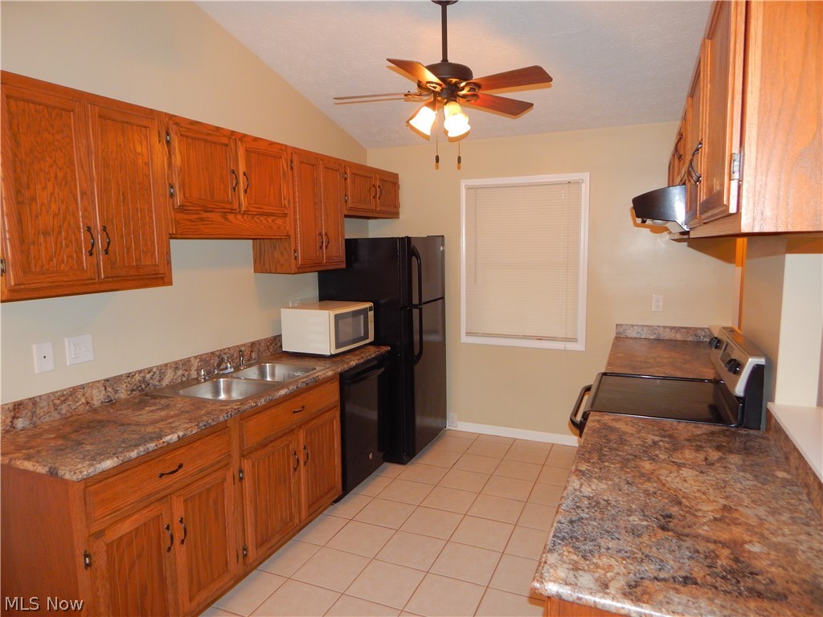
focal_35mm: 22
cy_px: 308
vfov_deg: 61.1
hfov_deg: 76.4
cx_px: 412
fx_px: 523
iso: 200
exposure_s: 1/30
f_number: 3
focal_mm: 4
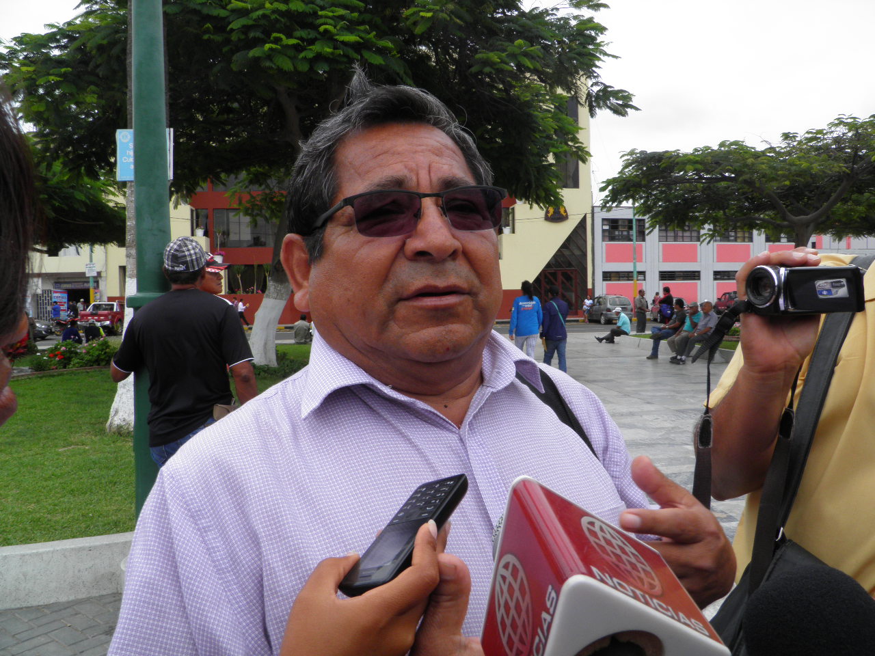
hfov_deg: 63.4
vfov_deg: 49.7
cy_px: 328
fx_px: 708
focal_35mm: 28
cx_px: 438
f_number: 5.7
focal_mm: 4.9
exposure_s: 1/250
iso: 50
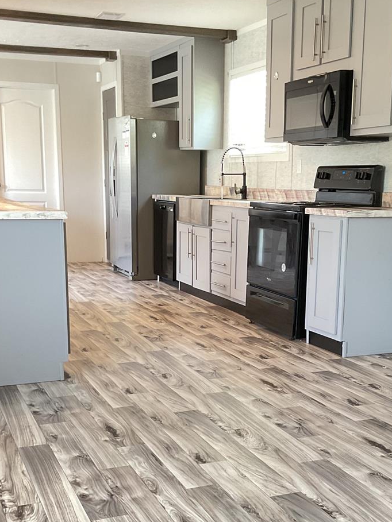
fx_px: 740
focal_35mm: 49
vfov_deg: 38.5
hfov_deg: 29.7
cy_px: 343
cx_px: 214
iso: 200
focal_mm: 3
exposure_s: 1/40
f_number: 1.8
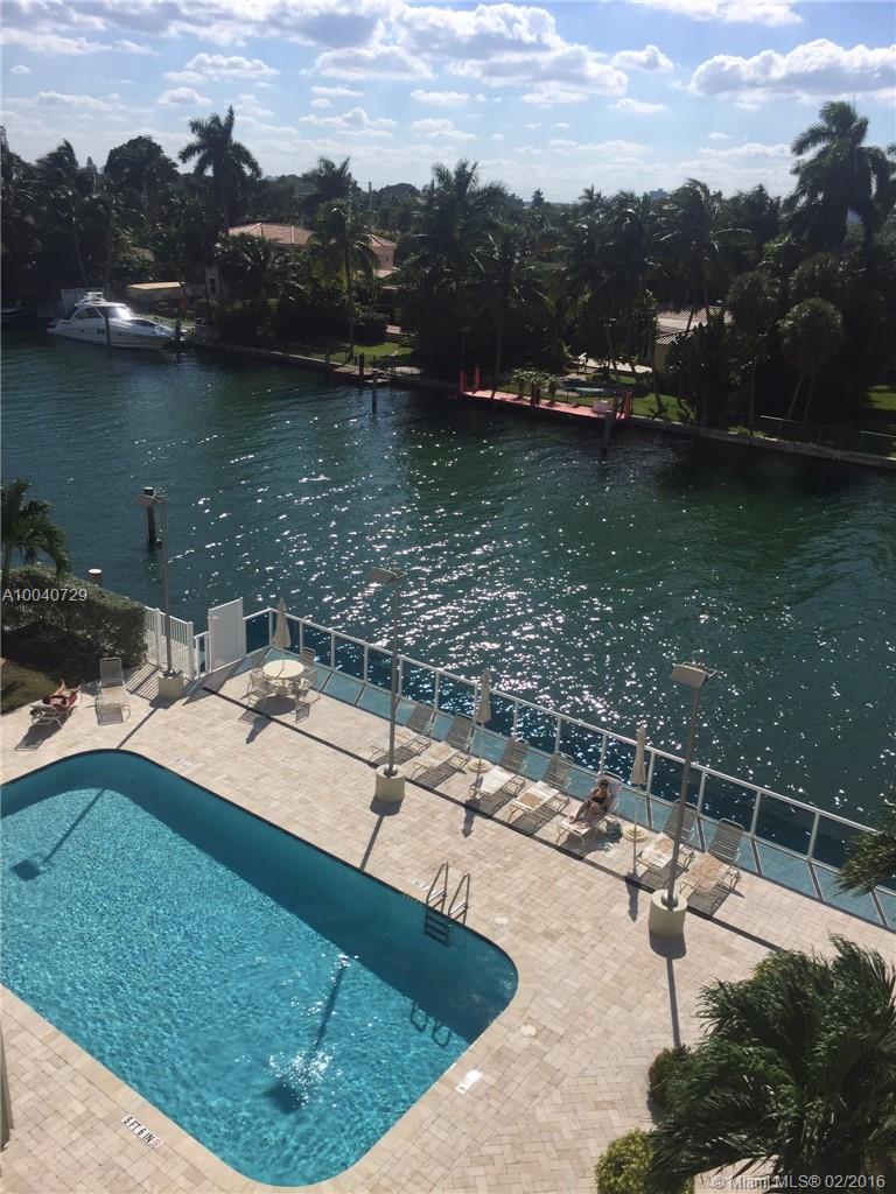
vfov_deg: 61.7
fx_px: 1001
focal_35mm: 29
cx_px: 448
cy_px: 597
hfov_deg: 48.2
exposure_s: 1/3968
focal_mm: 4.15
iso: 32
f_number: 2.2
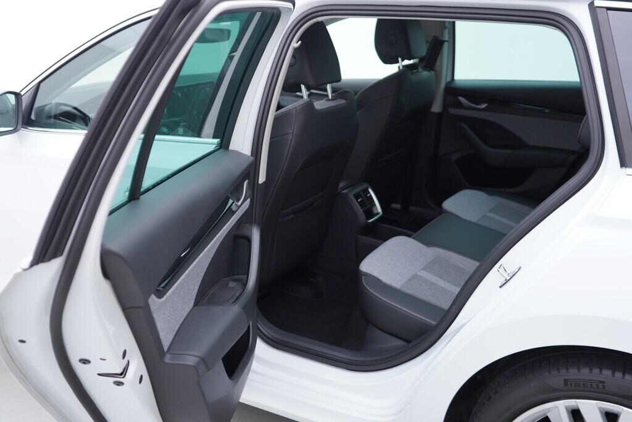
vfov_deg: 36.9
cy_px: 211
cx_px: 316
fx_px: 632
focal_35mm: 36
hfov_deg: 53.1
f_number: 2.8
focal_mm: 24
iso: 125
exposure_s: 1/50
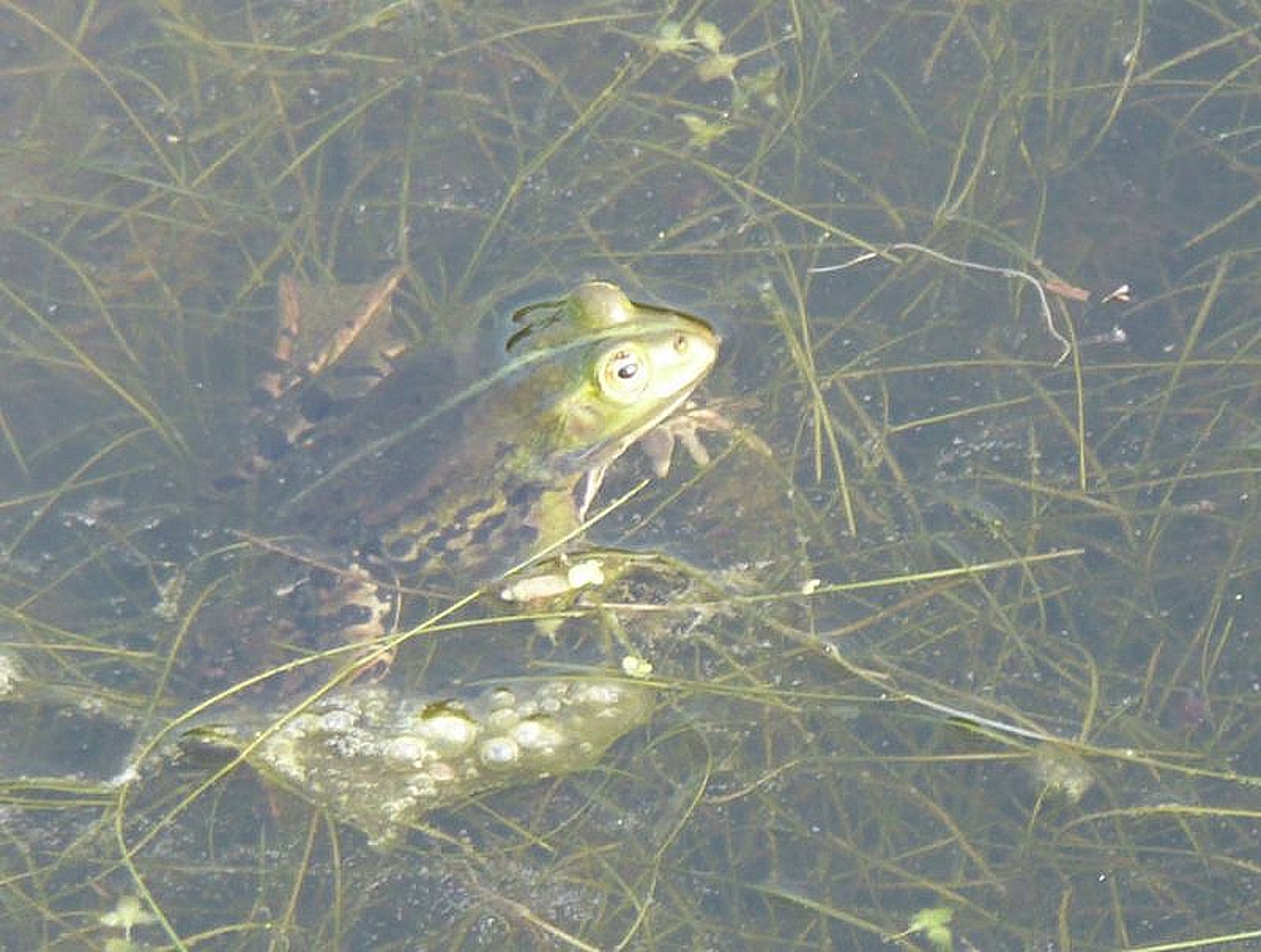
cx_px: 630
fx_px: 10224
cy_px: 476
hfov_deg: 7.1
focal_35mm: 280
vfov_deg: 5.3
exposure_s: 1/60
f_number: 4.9
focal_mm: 46
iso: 200
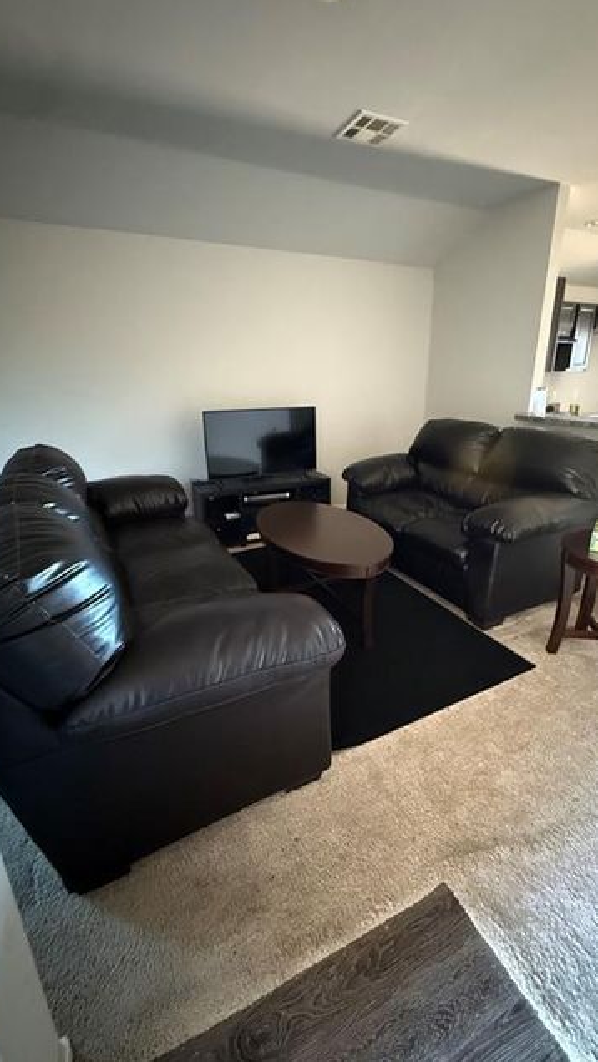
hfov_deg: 67.0
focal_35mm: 16
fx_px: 451
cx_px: 319
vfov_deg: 99.3
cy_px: 513
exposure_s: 1/30
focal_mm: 2.22
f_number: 2.2
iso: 1600
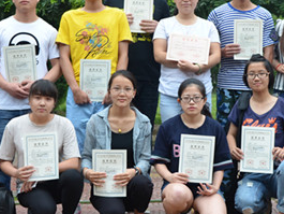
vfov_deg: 14.2
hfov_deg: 18.9
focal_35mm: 104
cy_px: 56
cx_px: 178
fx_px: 854
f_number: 5.6
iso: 360
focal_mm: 32
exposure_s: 1/125
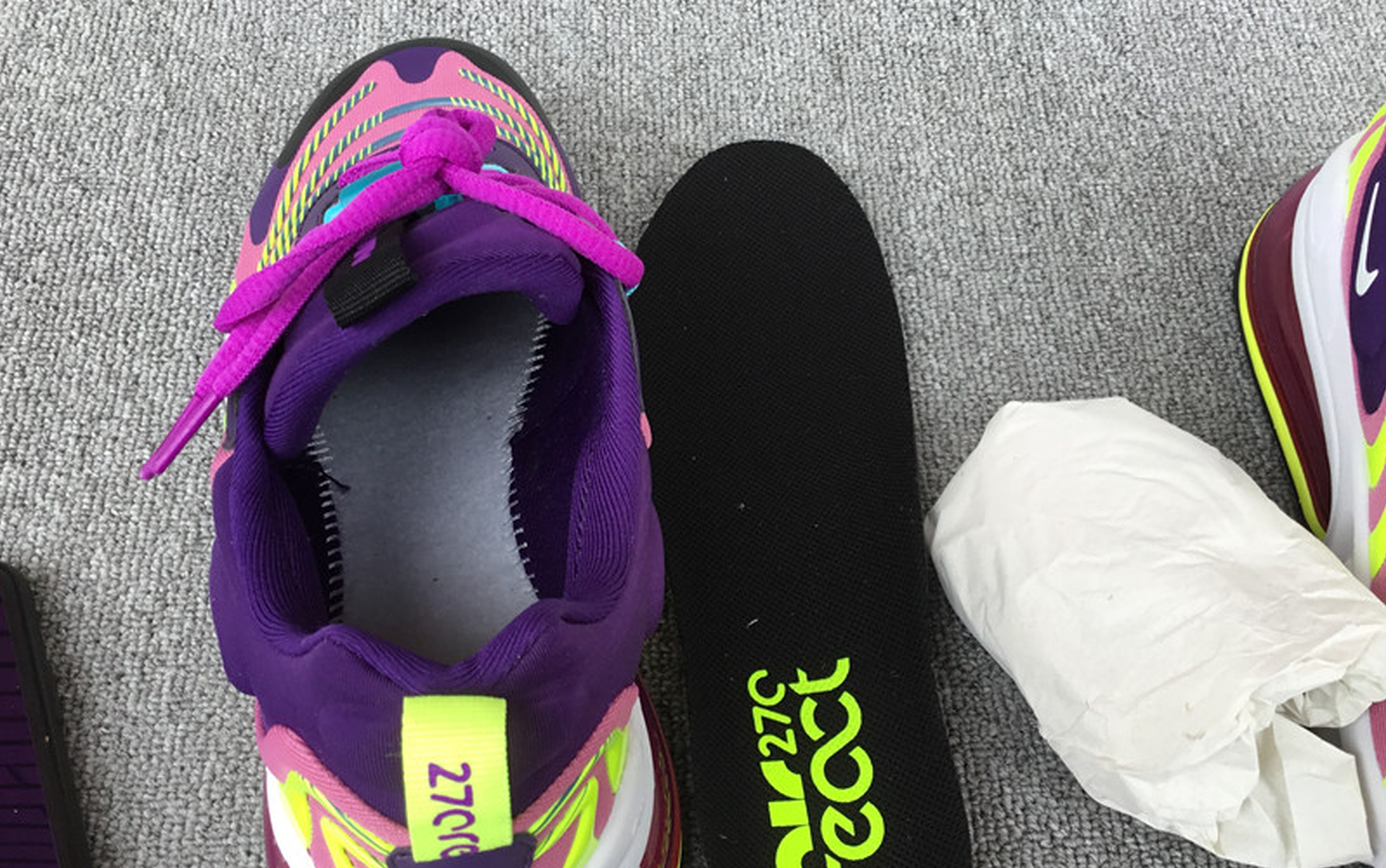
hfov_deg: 52.7
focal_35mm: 37
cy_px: 466
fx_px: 1398
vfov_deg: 34.5
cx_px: 711
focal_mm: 3.3
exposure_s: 1/100
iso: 25
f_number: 2.4
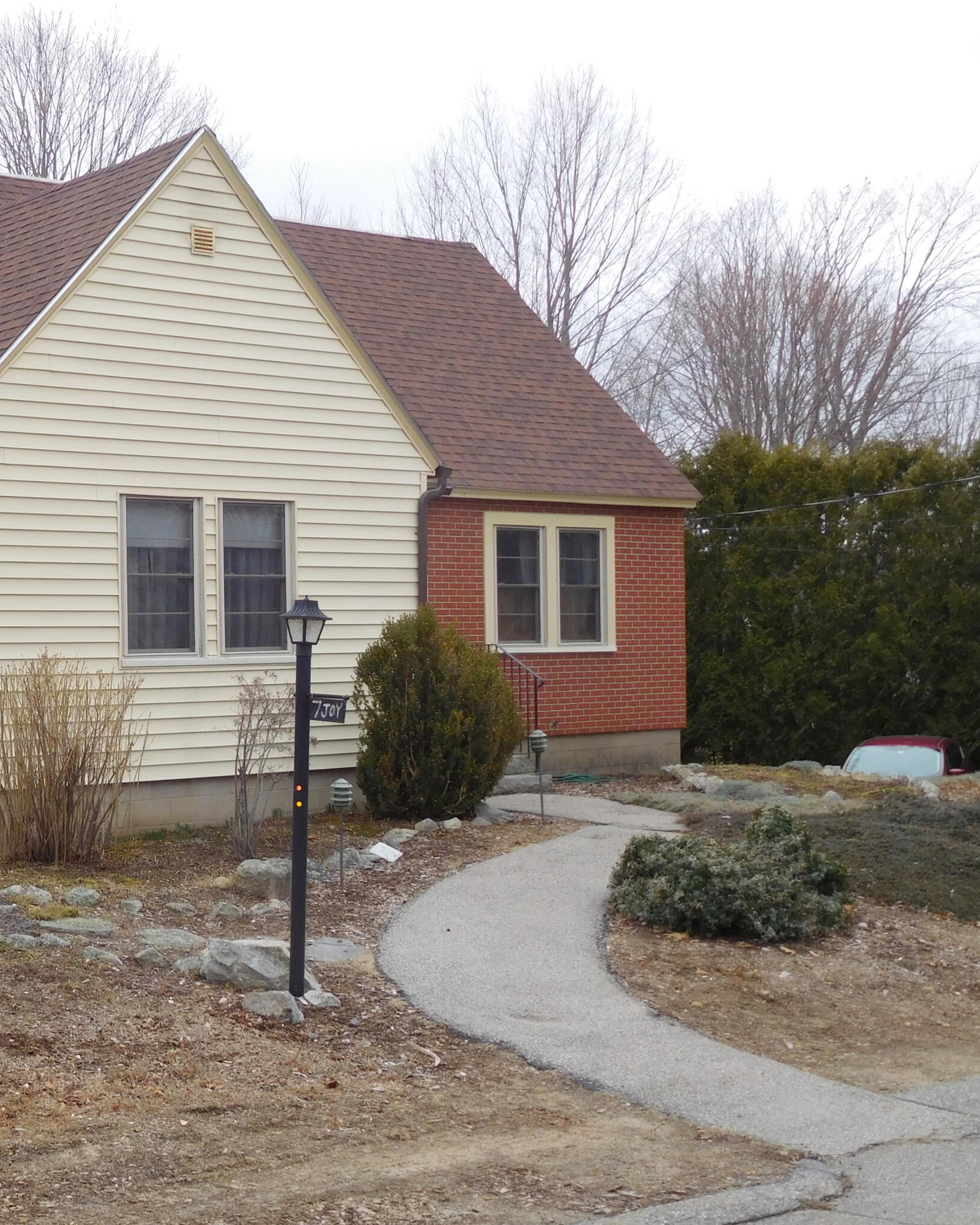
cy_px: 635
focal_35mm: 50
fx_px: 1813
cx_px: 143
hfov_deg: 29.3
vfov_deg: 37.3
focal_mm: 6.2
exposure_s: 1/400
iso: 125
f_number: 3.8
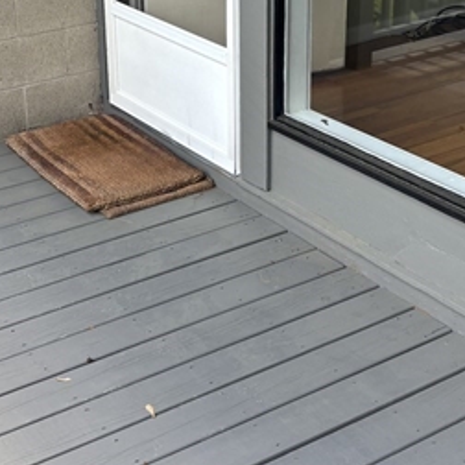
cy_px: 98
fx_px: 1064
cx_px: 199
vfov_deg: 24.3
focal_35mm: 70
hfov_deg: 24.6
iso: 50
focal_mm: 5.96
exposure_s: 1/615
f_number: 1.6
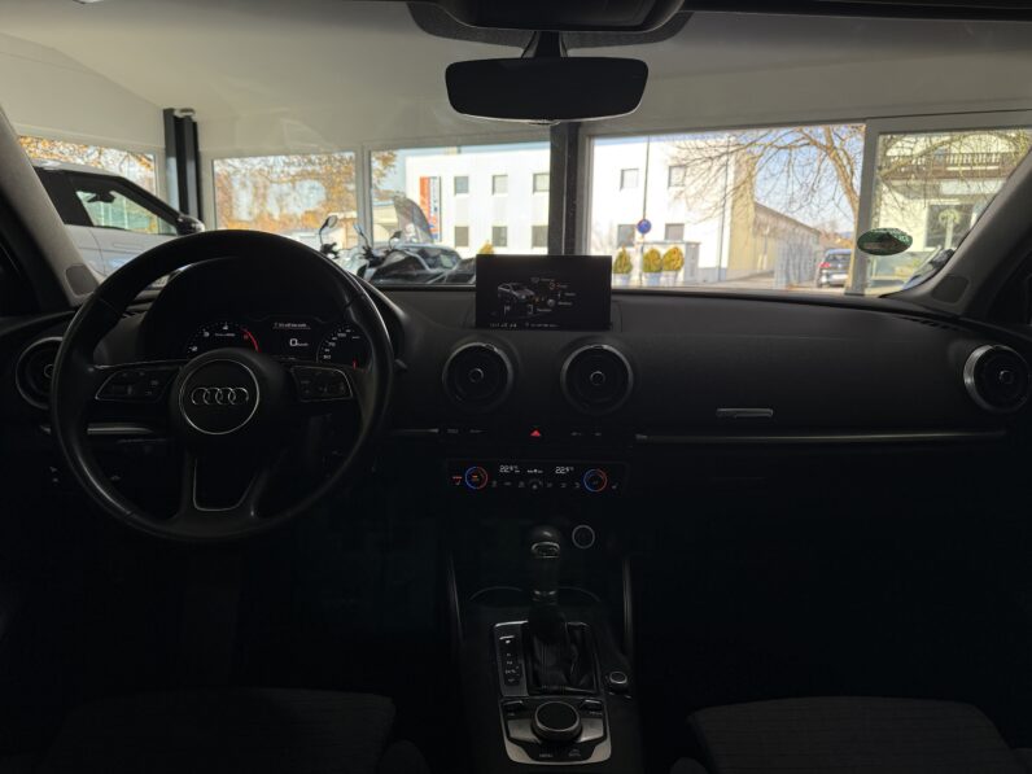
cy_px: 387
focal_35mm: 24
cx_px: 516
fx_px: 716
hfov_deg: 71.6
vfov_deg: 56.8
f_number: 1.78
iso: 160
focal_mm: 6.76
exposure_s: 1/243
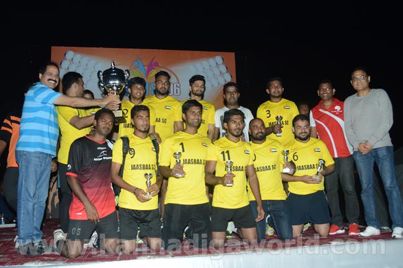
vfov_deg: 39.9
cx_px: 202
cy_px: 134
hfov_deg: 57.3
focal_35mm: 33
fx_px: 369
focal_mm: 22
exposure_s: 1/60
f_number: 5.6
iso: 400
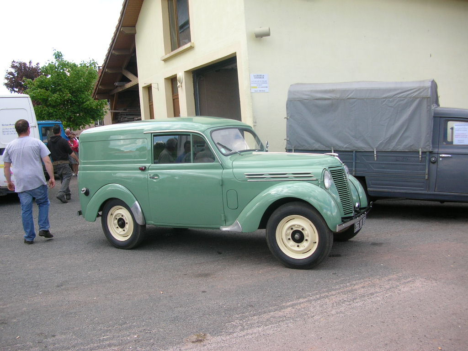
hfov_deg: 52.6
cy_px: 176
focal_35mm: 35
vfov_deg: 40.7
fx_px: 473
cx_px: 234
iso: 50
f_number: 2.8
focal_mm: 5.8
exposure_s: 1/286
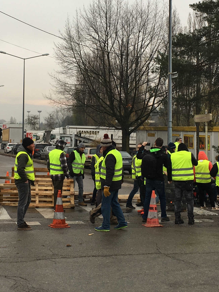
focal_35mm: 67
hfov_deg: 21.9
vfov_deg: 28.9
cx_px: 81
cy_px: 115
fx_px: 565
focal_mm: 4.15
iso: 25
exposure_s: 1/100
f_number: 2.2
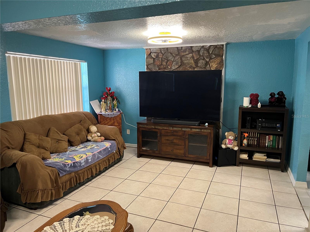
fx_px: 233
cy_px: 116
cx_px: 155
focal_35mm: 26
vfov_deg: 53.1
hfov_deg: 67.3
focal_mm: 5.1
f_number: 1.6
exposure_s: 1/60
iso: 250
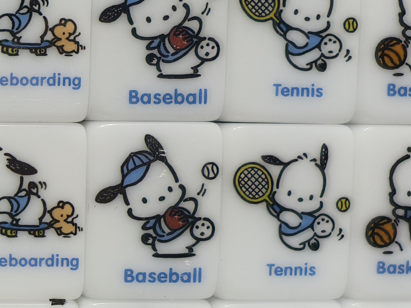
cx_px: -160
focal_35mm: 83
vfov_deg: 17.8
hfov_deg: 20.9
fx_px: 985
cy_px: 187
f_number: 1.57
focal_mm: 6.54
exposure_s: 1/390
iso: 72
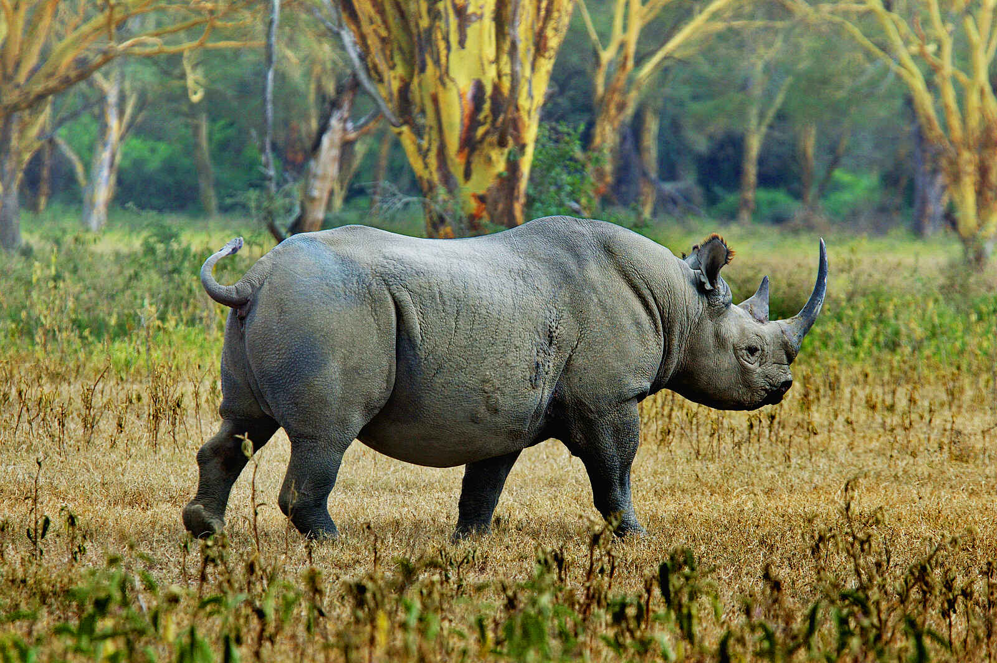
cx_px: 498
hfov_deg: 5.1
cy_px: 332
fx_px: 11207
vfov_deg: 3.4
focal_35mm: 405
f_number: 6.3
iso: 200
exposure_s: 1/250
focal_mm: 270
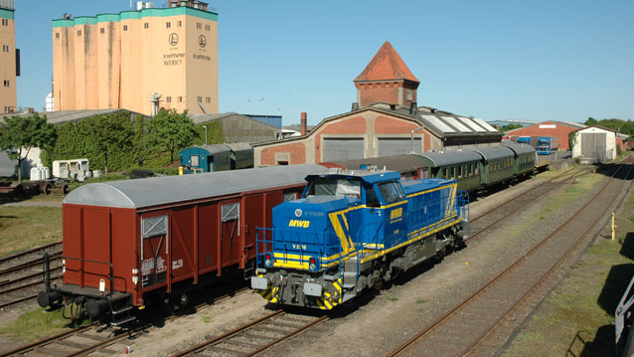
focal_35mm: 40
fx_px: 665
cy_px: 151
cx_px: 317
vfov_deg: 30.0
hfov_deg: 51.0
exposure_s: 1/400
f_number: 10
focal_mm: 25
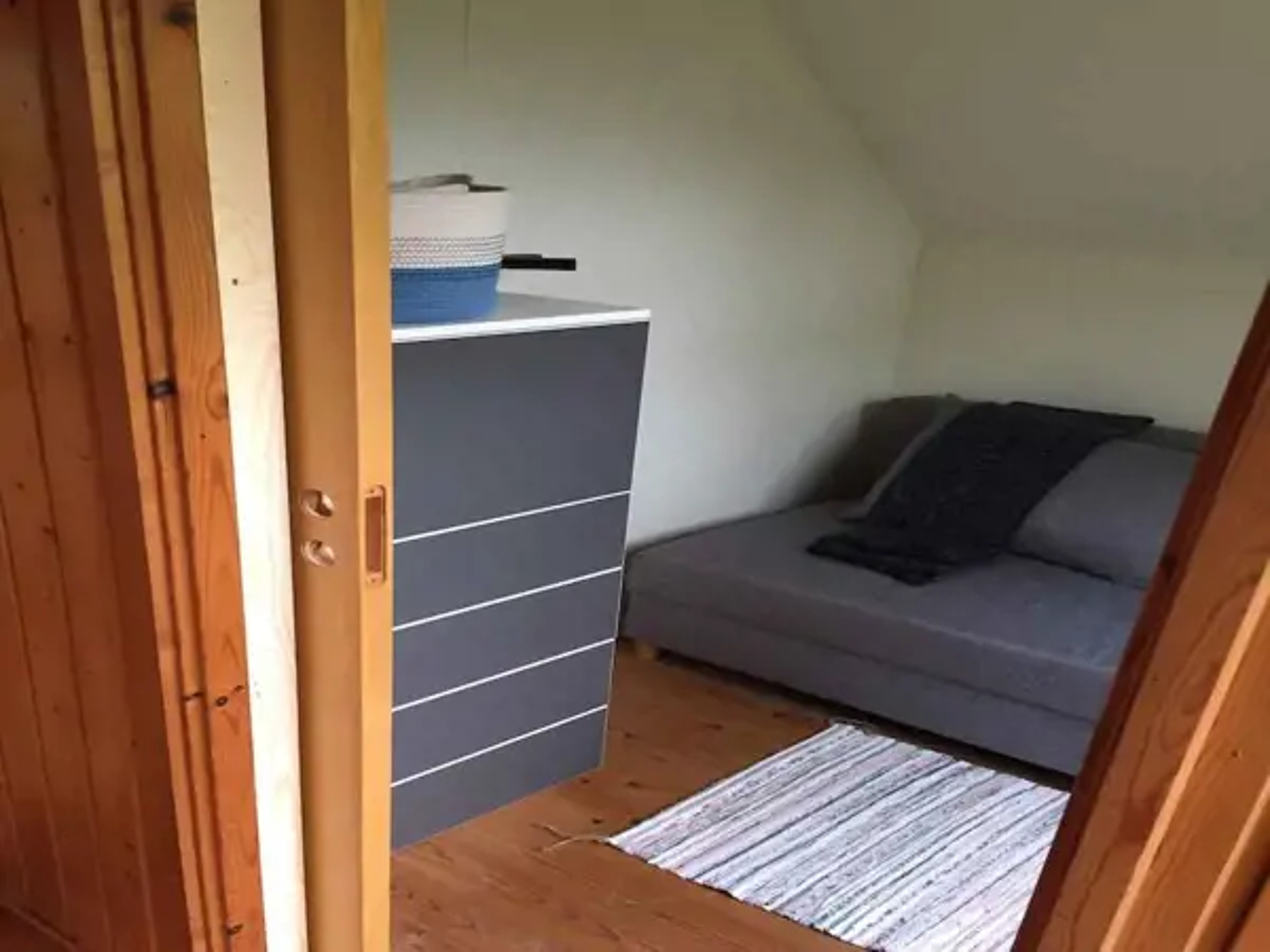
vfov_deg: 48.2
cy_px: 476
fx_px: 1064
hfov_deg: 61.7
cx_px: 635
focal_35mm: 29
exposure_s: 1/33
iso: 160
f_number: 2.2
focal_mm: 4.15
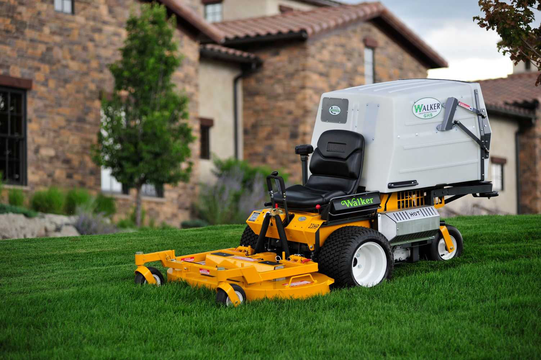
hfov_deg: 16.4
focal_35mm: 125
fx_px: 1877
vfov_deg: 11.0
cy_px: 180
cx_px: 270
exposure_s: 1/1000
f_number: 3.5
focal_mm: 125
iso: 400
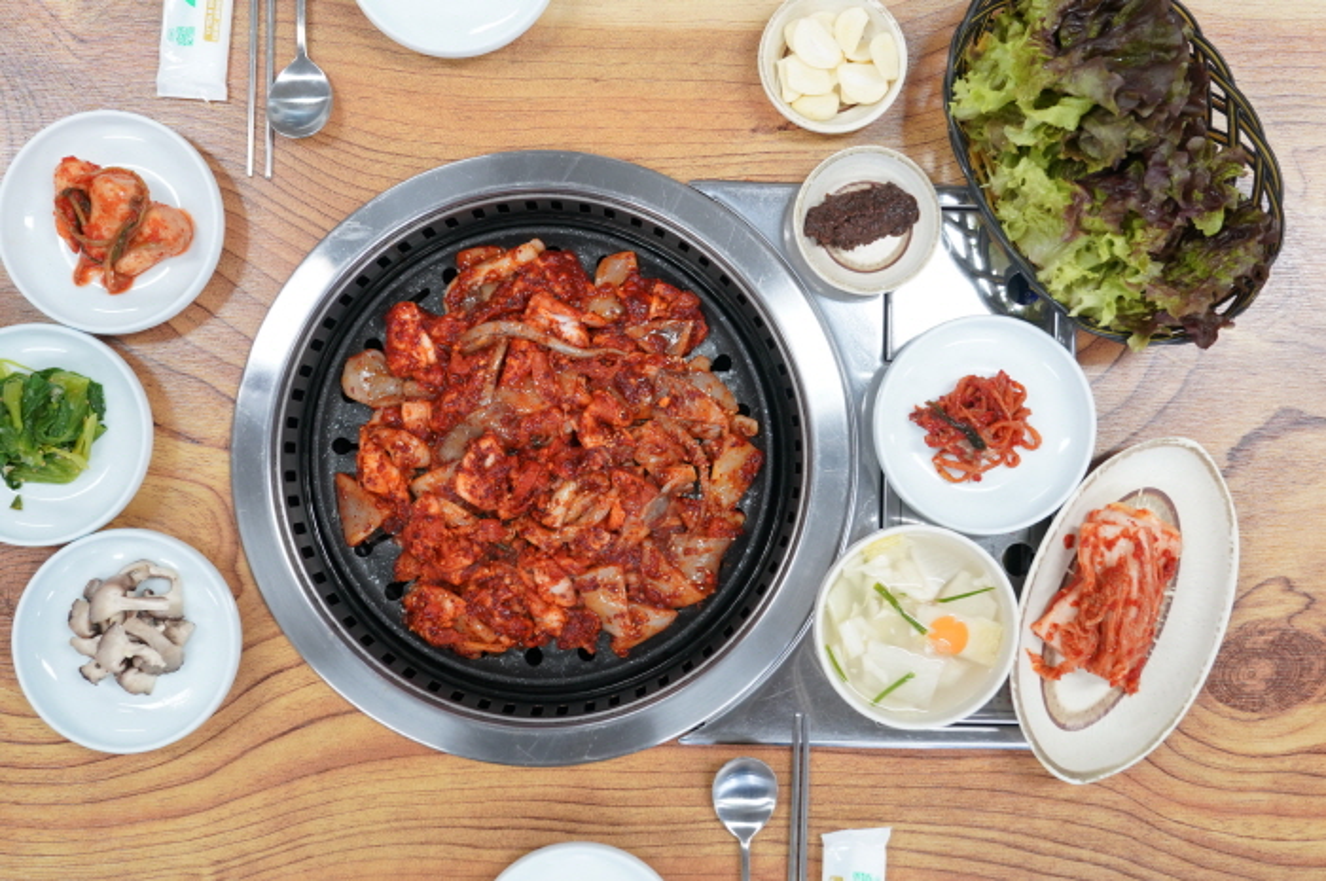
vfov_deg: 35.9
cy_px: 440
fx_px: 1361
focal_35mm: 37
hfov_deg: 51.9
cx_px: 663
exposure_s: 1/125
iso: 1000
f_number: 3.5
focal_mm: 25
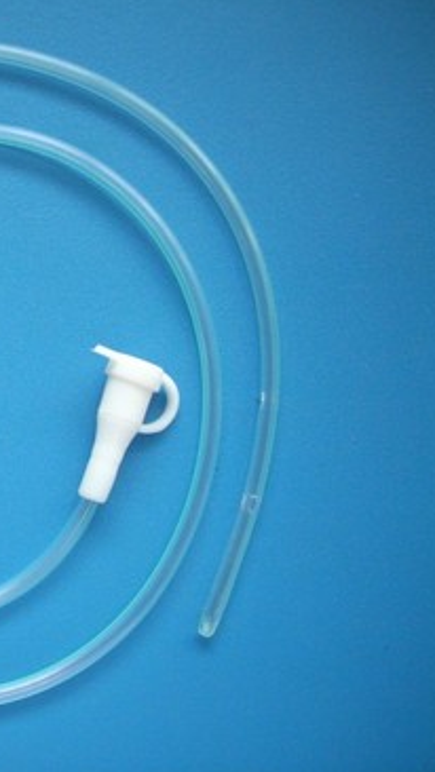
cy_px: 379
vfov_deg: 37.8
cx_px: -70
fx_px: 1127
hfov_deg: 20.6
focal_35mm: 55
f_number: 2.8
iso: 200
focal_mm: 6.2
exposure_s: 1/22.1
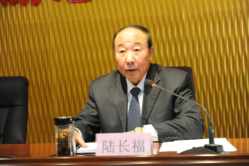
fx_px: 484
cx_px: 124
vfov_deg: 19.4
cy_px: 83
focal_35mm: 70
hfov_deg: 28.9
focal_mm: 70
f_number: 3.2
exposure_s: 1/50
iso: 3200
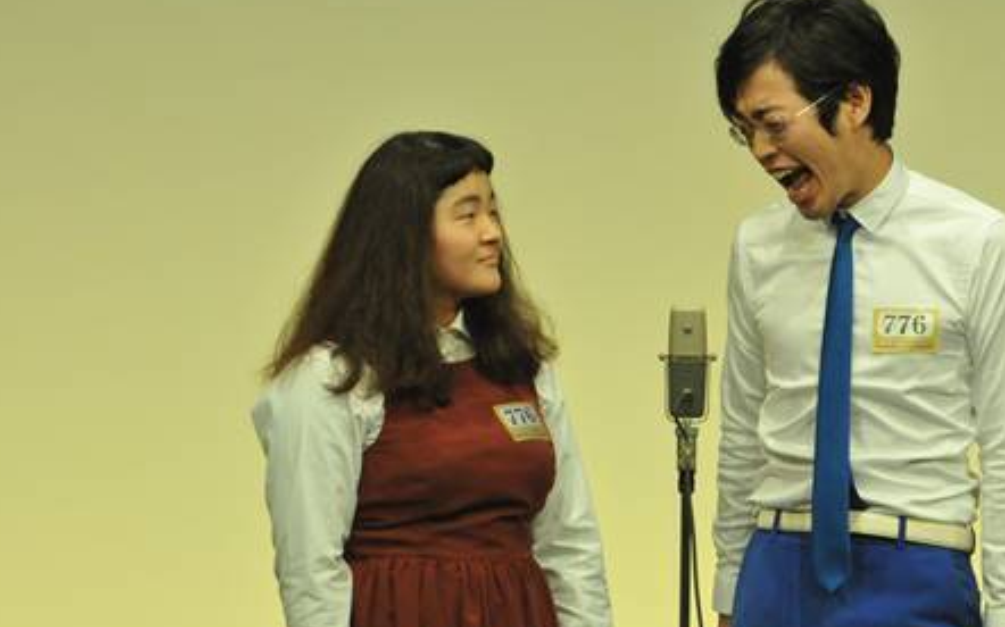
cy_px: 388
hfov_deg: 5.1
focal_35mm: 415
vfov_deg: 3.2
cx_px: 646
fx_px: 11364
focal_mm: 200
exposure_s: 1/200
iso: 2000
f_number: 5
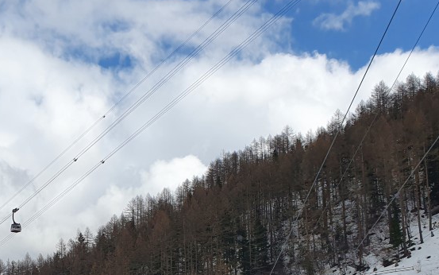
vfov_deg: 24.4
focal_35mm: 51
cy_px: 261
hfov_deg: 38.3
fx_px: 610
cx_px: 98
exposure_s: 1/2184
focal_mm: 4.32
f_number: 2.4
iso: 50
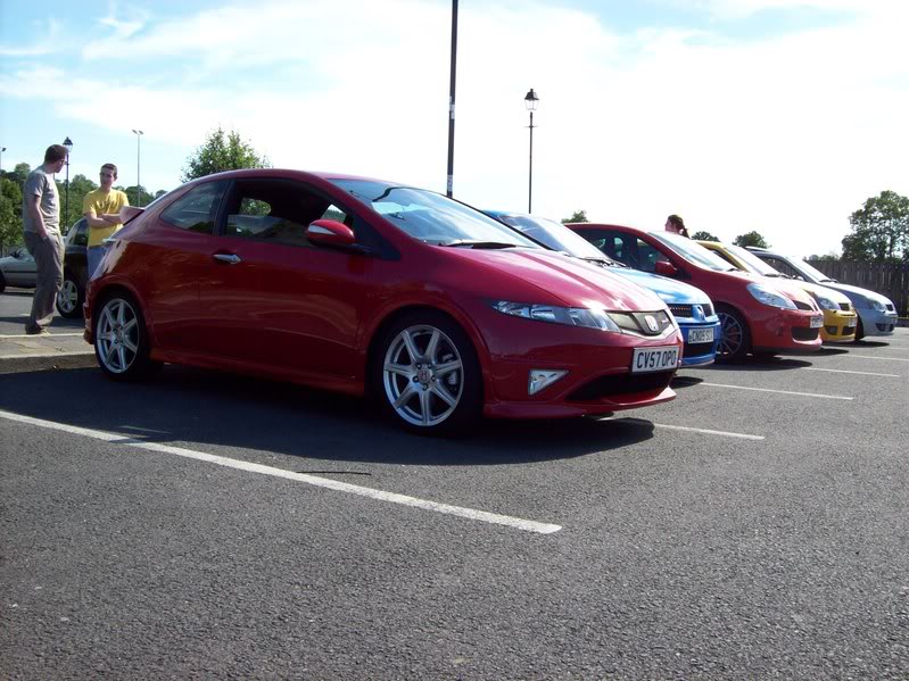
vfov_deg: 39.6
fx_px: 945
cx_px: 454
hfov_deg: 51.4
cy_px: 340
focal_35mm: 36
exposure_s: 1/292
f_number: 4.8
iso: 80
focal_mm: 6
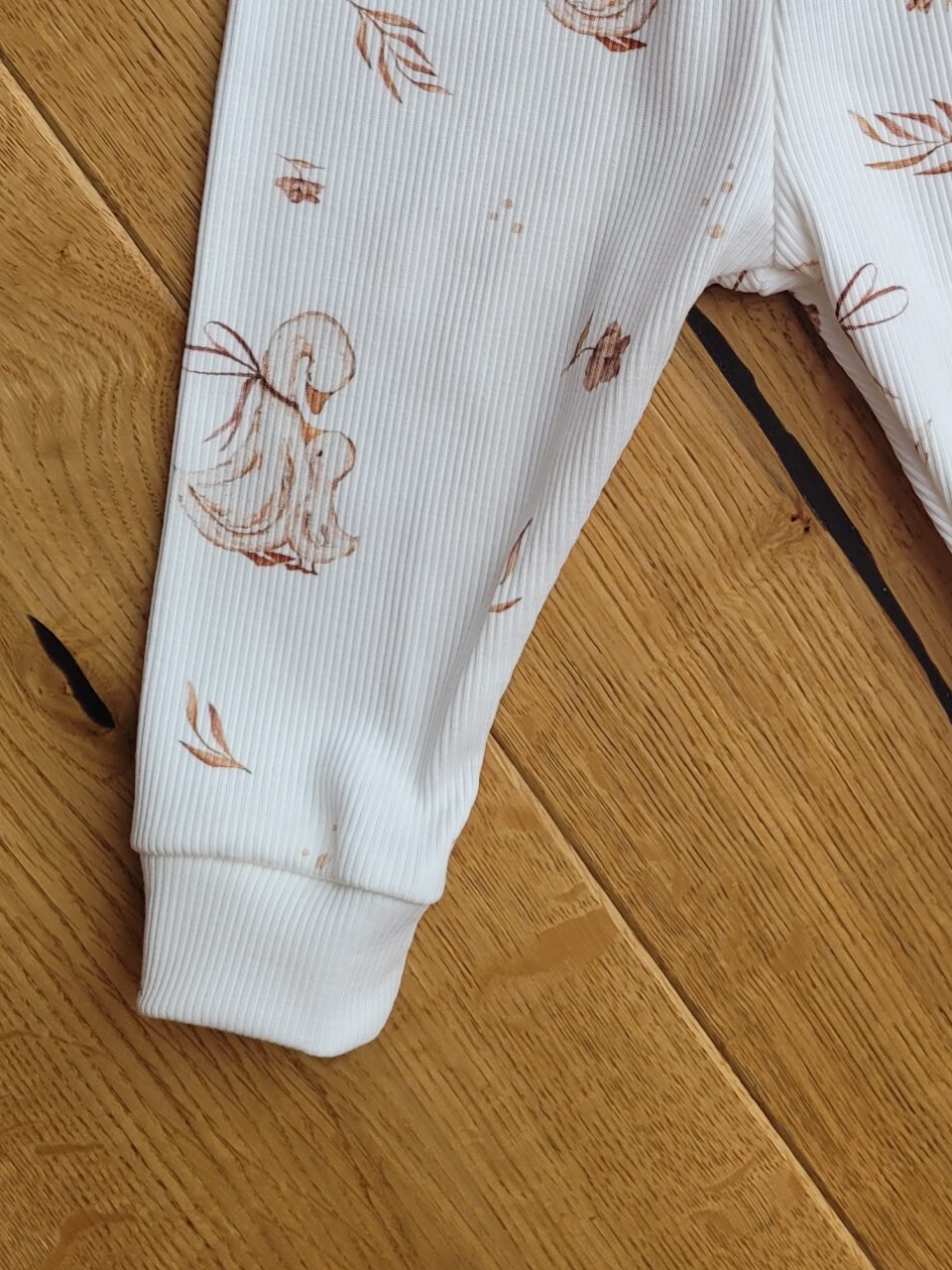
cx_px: 707
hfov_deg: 27.7
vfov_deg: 35.0
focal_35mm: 52
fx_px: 1907
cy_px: 168
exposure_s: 1/100
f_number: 1.8
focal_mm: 5.4
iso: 50
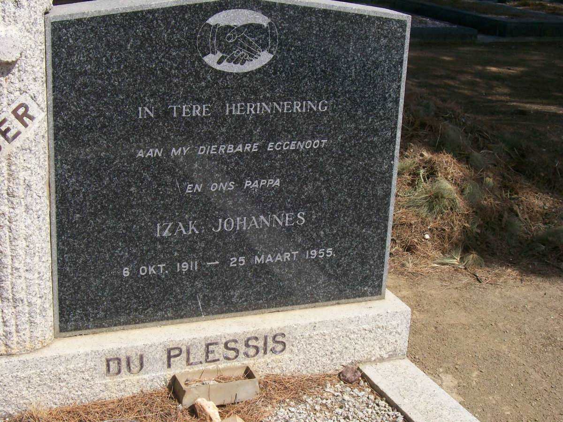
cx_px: 282
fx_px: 911
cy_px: 211
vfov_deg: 26.1
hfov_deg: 34.3
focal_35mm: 56
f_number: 6
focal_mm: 9.4
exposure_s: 1/458
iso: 80
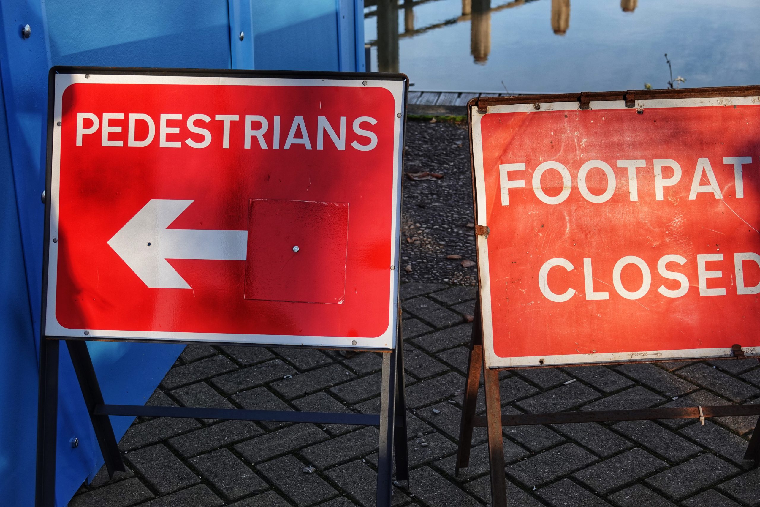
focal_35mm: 63
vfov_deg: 21.6
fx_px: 1330
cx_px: 380
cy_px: 254
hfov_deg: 31.9
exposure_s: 1/250
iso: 100
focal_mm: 23.09
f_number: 3.5
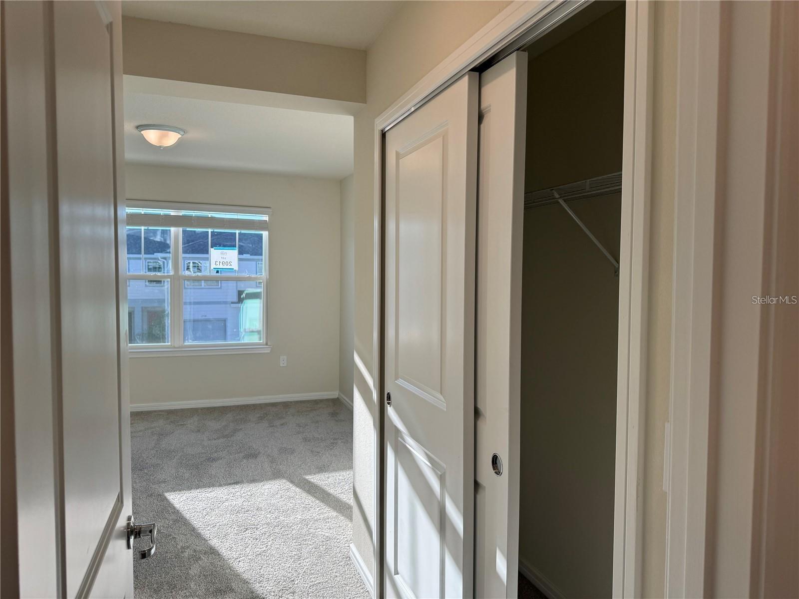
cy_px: 300
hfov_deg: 71.6
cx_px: 400
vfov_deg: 56.8
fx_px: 554
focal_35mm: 24
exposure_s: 1/499
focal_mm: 6.86
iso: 80
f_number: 1.78
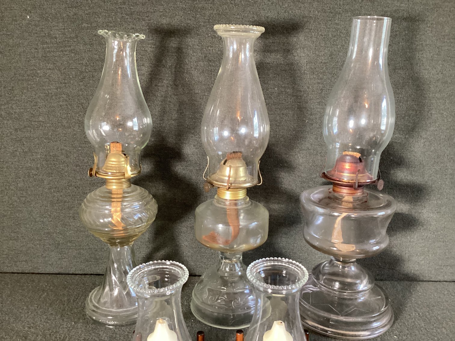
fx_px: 408
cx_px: 228
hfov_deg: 58.3
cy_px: 170
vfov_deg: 45.4
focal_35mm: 31
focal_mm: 3.3
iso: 400
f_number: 2.4
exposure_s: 1/25
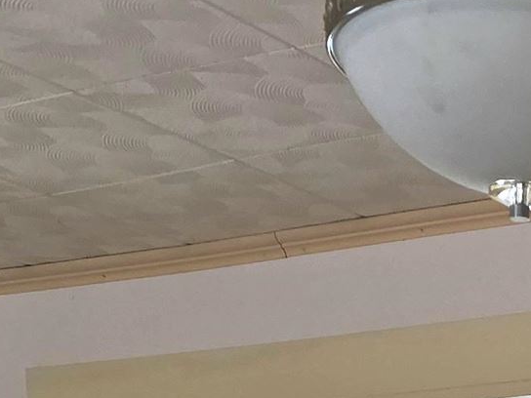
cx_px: 615
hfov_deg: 14.7
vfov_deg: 9.8
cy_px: 1025
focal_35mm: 130
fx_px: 1994
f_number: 1.7
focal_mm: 6.3
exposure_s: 1/60.2
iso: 40
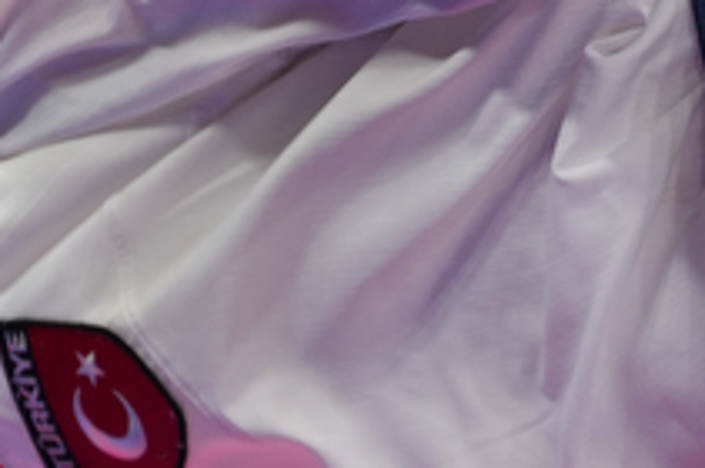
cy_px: -374
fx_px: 26143
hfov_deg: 1.5
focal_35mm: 1337
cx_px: 1079
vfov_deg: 1.0
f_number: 2.8
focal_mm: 176
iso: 500
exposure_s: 1/1000
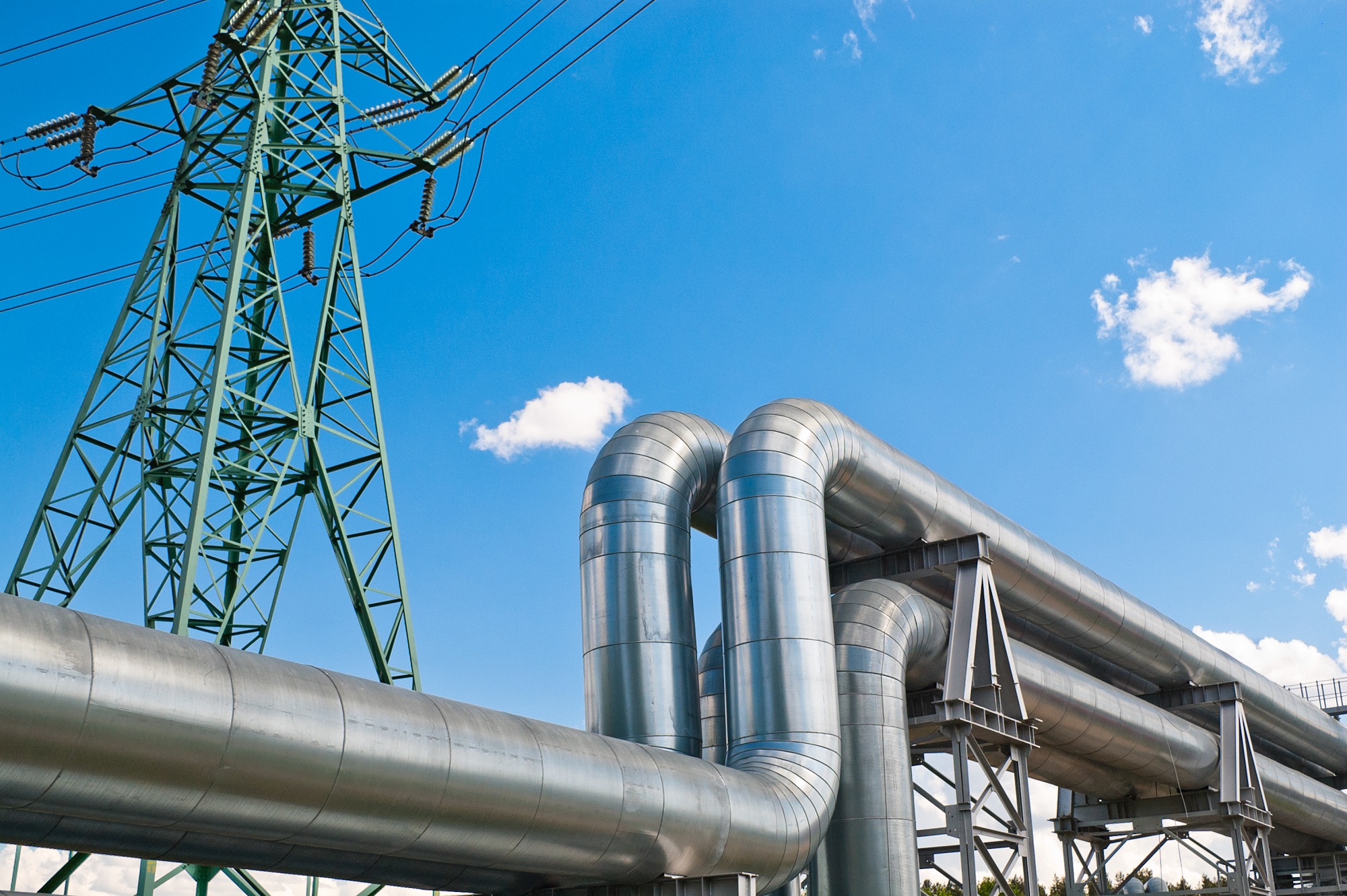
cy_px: 448
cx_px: 674
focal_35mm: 39
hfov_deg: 49.6
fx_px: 1458
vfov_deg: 34.2
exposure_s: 1/350
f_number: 6.7
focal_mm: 26
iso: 320
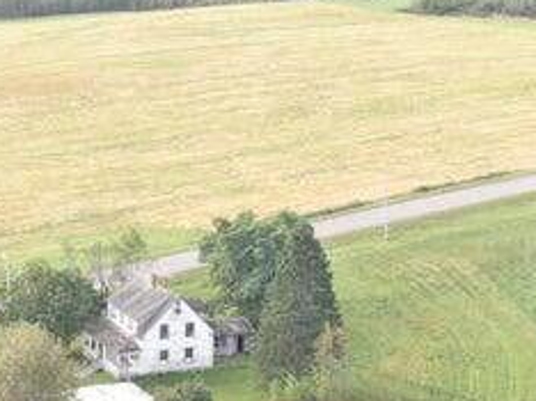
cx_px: 23
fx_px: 1949
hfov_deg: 15.4
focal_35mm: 126
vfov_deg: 11.6
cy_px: 390
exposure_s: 1/80
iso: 100
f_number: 3.7
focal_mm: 8.06
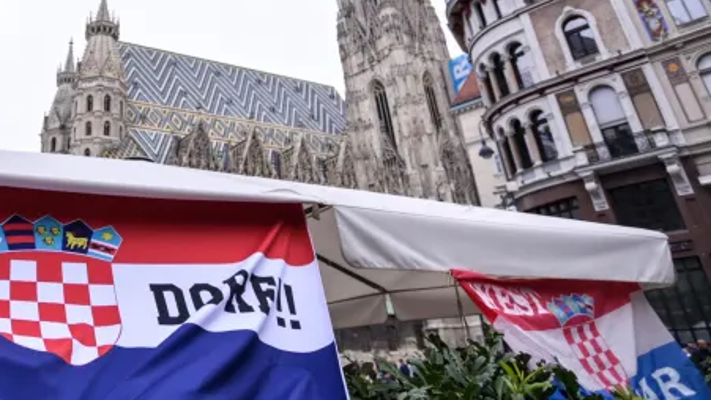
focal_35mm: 30
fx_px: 566
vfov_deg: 37.6
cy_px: 81
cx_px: 164
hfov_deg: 60.2
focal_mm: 17
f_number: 2.8
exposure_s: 1/3200
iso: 500
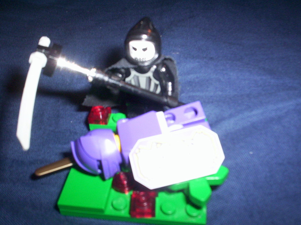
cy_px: 113
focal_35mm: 39
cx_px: 152
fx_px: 339
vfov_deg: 36.8
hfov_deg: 47.9
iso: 140
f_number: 4.5
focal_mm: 4.99
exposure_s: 1/60
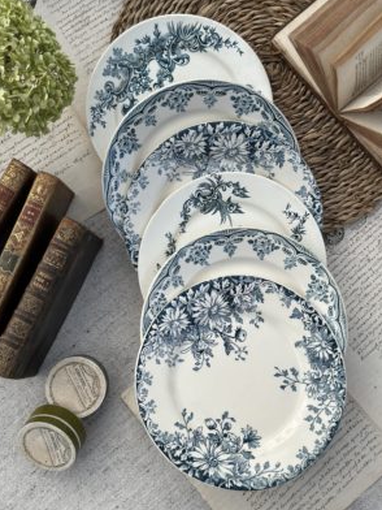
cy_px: 251
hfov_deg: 29.7
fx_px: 721
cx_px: 188
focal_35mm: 49
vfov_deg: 38.9
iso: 80
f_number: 1.78
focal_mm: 6.86
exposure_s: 1/2732
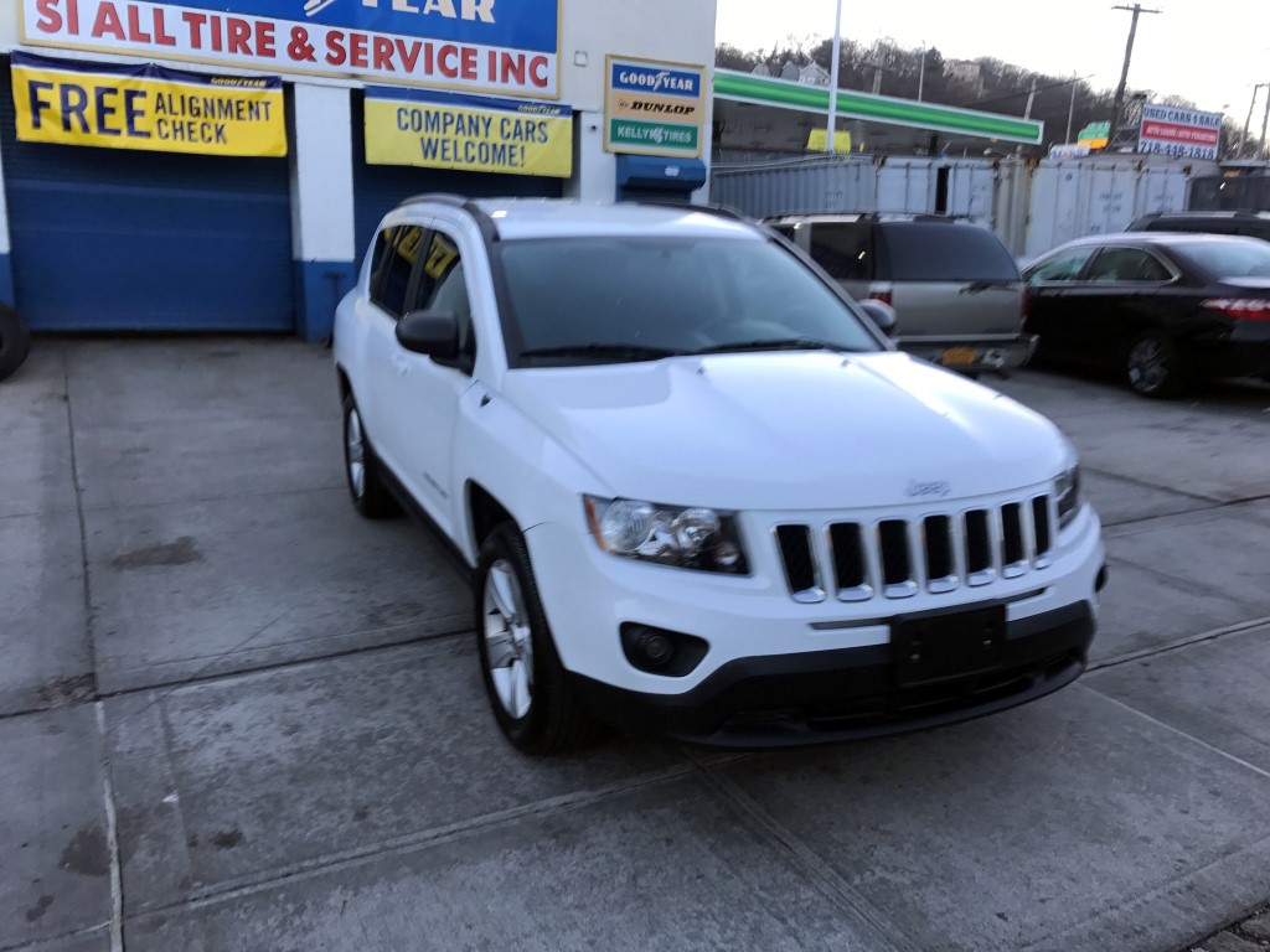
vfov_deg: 49.7
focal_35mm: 28
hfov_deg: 63.4
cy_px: 476
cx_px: 635
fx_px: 1027
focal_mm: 3.99
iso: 20
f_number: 1.8
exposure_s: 1/159
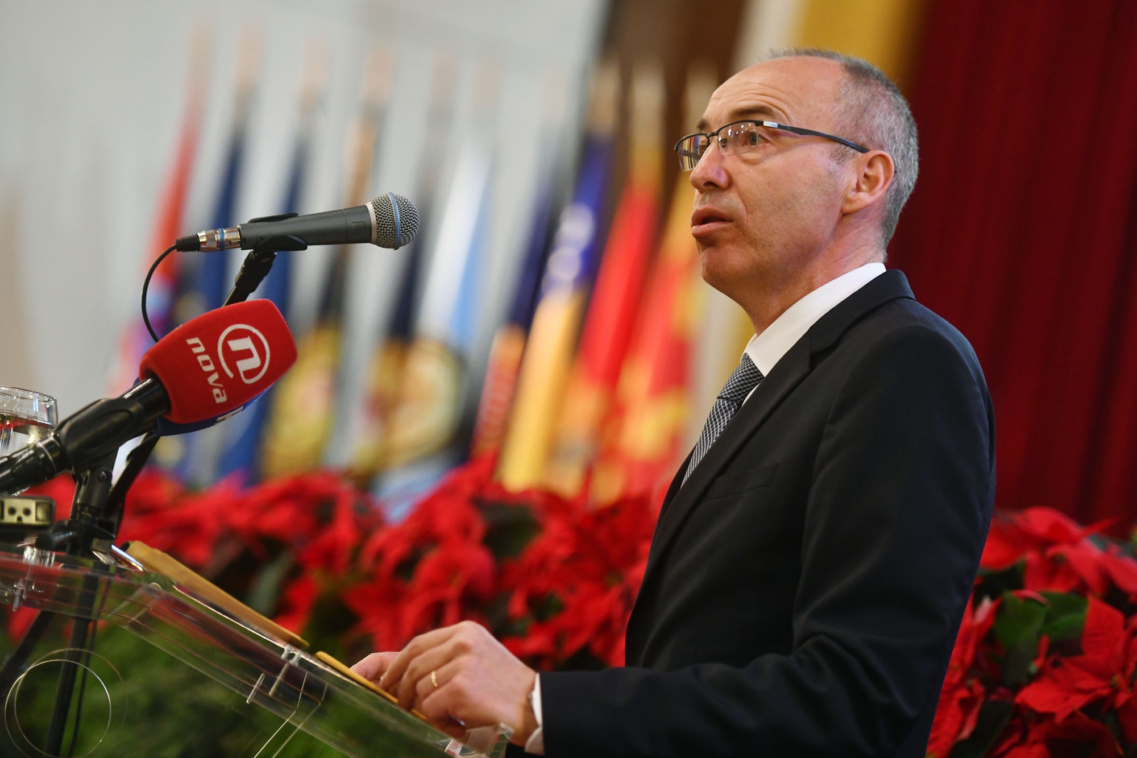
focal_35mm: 120
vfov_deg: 11.4
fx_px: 3789
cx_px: 568
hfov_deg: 17.1
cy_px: 379
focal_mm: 120
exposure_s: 1/100
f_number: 2.8
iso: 2000
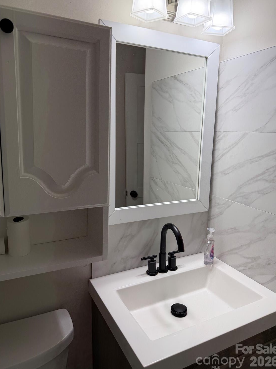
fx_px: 266
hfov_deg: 54.9
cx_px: 137
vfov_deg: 69.4
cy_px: 179
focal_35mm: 25
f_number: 1.78
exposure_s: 1/218
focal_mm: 6.76
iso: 80
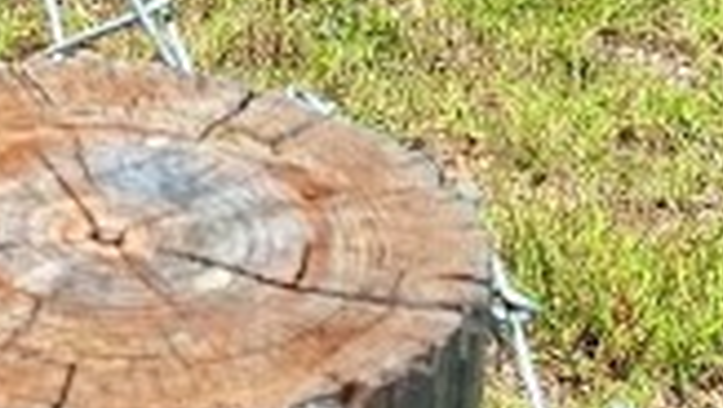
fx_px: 3012
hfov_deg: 13.7
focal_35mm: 157
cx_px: 213
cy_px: -1055
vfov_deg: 6.6
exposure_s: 1/2128
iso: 40
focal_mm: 5.54
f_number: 1.8
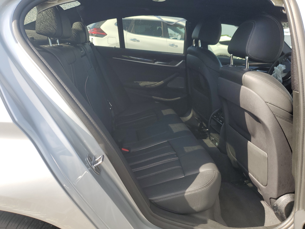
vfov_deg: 53.1
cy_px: 114
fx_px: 229
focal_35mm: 26
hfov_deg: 67.3
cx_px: 152
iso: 50
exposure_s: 1/556
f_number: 1.5
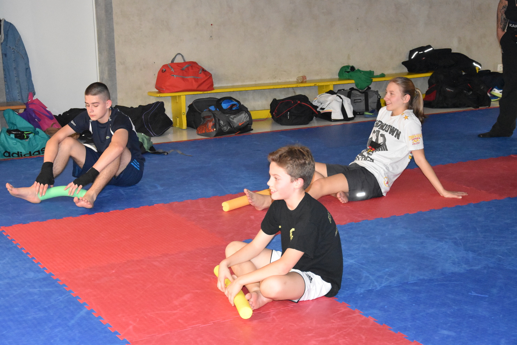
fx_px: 905
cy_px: 172
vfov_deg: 21.6
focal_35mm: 63
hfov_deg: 31.9
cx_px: 258
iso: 6400
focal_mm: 42
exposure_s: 1/60
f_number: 4.8
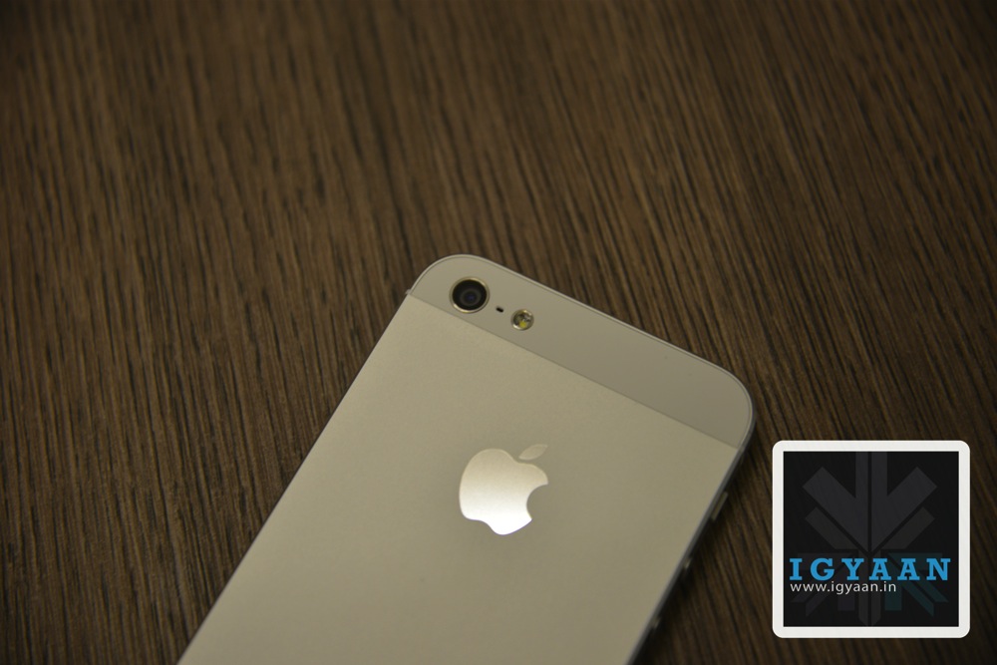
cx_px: 498
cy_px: 332
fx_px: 2354
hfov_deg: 23.9
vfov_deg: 16.1
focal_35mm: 85
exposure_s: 1/60
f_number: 4.5
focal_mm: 85
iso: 560
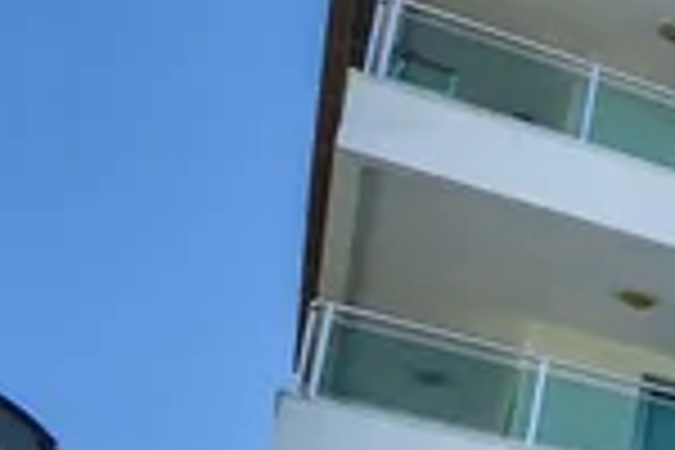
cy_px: 801
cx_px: 1832
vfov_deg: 14.3
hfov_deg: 13.0
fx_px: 1594
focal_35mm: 85
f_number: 8
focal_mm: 10
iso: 100
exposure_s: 1/250
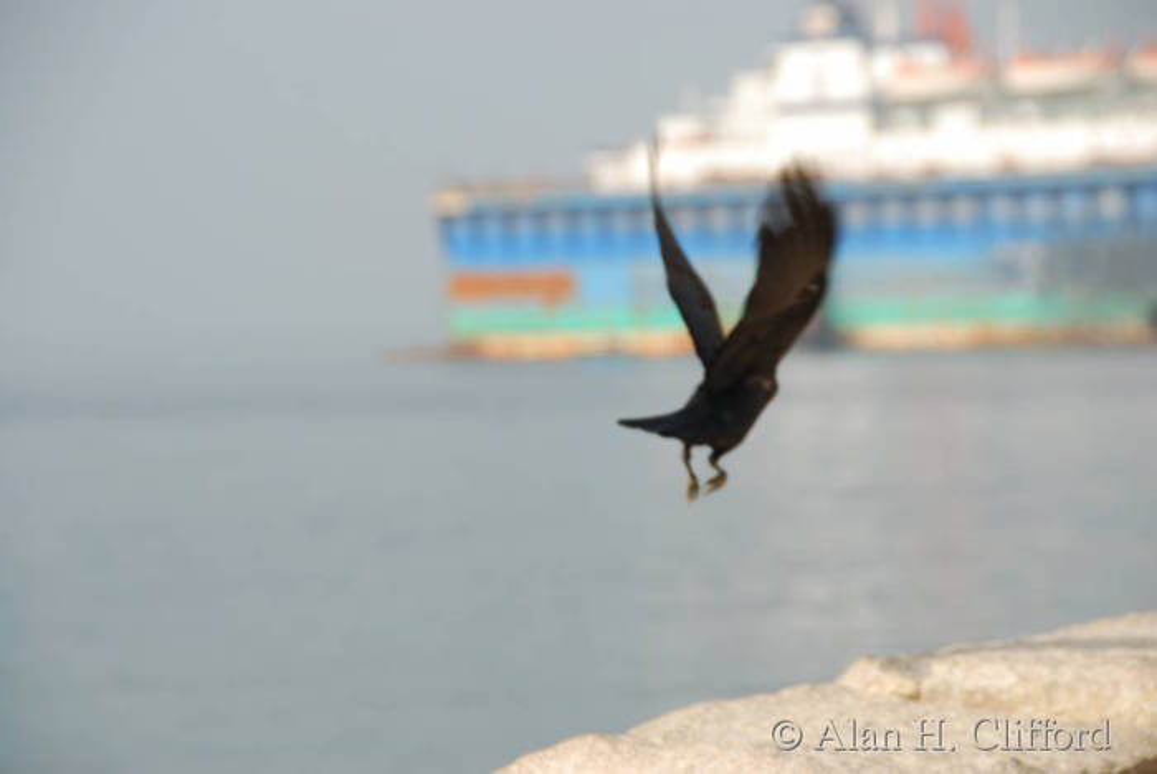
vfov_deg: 7.1
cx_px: 578
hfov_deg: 10.5
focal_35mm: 195
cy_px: 387
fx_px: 6272
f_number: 7.1
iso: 100
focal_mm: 130
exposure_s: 1/320
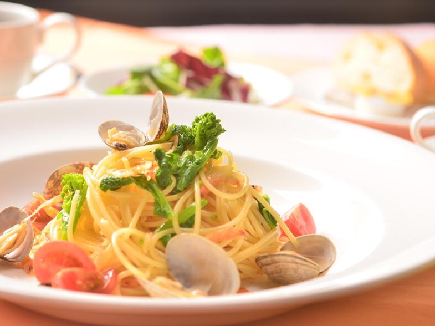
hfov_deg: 19.8
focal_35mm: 99
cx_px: 200
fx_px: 1244
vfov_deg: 14.9
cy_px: 163
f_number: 4.8
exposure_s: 1/250
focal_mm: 60
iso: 100
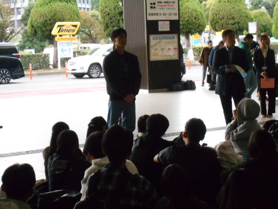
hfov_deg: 22.8
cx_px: 139
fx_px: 691
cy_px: 104
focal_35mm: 86
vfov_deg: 17.2
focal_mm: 15.4
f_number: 6.3
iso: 800
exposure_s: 1/100
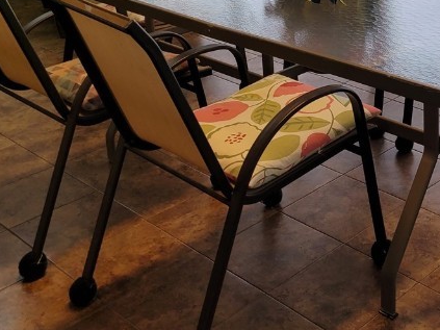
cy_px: -53
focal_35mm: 63
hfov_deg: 29.2
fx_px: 801
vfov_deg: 21.8
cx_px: 414
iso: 50
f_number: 1.8
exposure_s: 1/120
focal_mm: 5.4
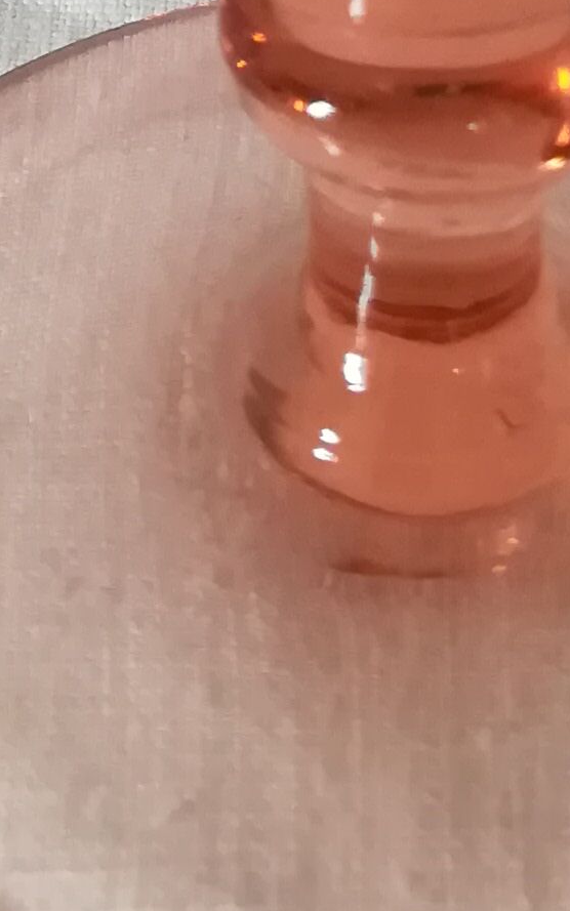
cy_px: -933
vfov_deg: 14.1
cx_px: 491
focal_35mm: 123
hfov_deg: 10.6
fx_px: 3056
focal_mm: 3.83
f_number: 2.2
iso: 320
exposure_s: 1/33.3
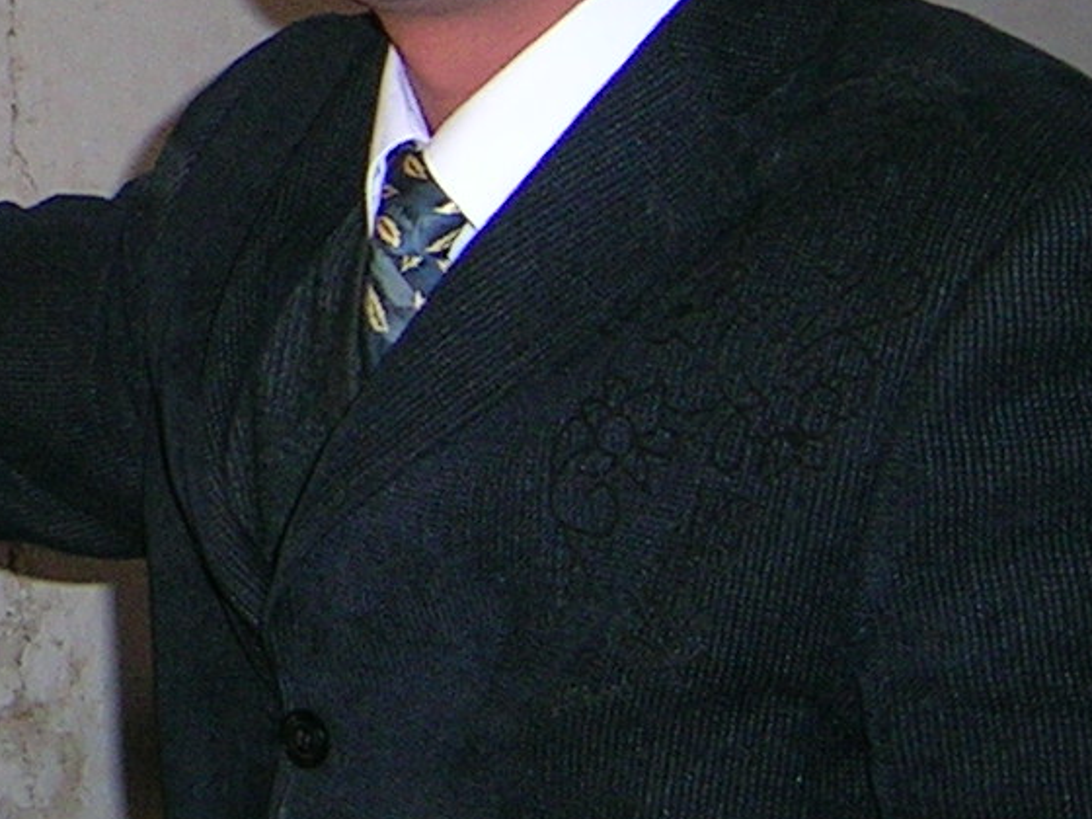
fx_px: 4038
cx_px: -698
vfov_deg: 11.4
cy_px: -135
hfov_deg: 14.1
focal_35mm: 128
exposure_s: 1/60.1
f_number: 2.8
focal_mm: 5.4
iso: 104
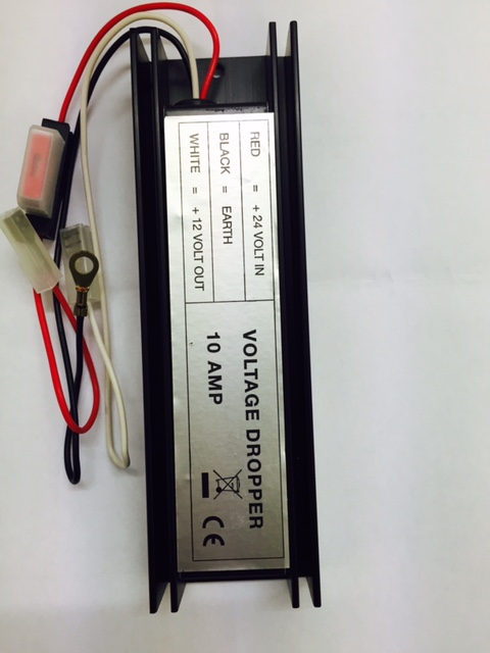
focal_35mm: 29
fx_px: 547
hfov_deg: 48.2
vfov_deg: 61.7
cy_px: 326
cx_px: 245
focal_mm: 4.15
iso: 40
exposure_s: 1/30
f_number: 2.2
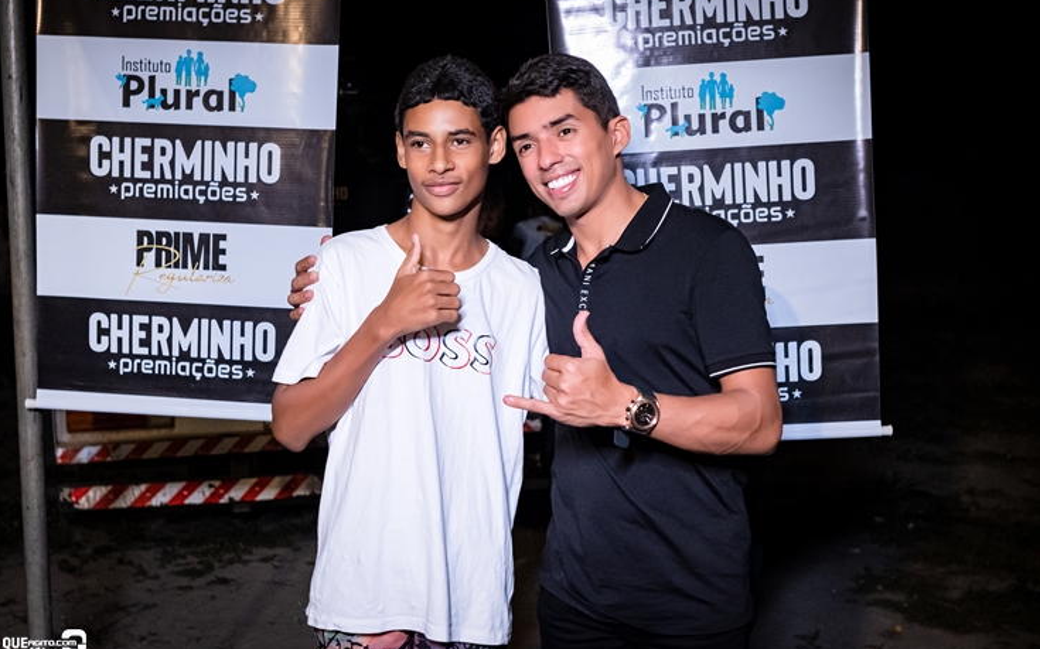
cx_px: 517
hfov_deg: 52.8
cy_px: 317
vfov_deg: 34.4
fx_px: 1048
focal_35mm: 37
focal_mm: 24
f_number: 2.8
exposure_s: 1/400
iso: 2500
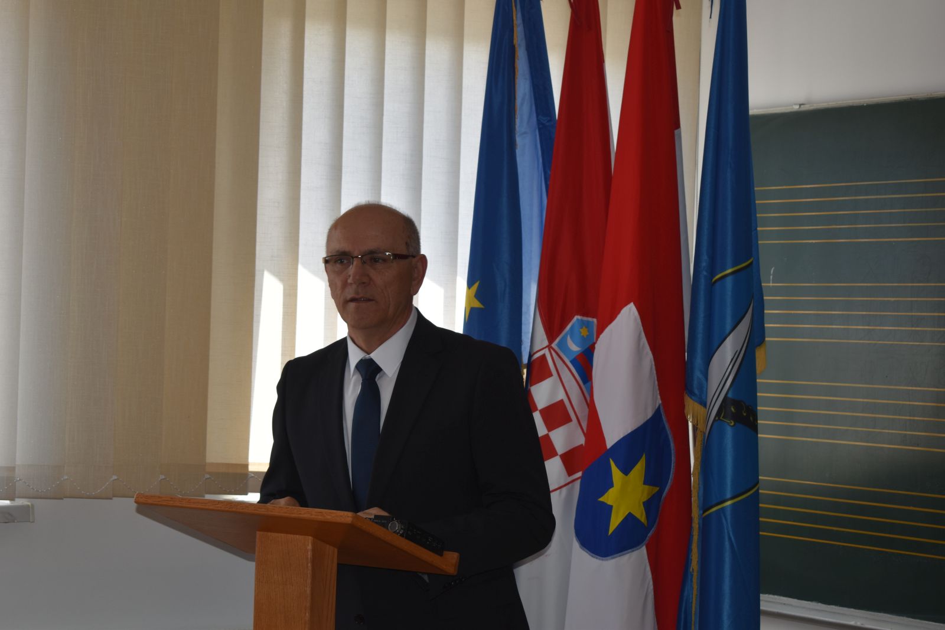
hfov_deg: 24.6
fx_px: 2166
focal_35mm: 82
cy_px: 315
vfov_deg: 16.6
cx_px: 472
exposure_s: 1/200
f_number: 5.6
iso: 160
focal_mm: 55
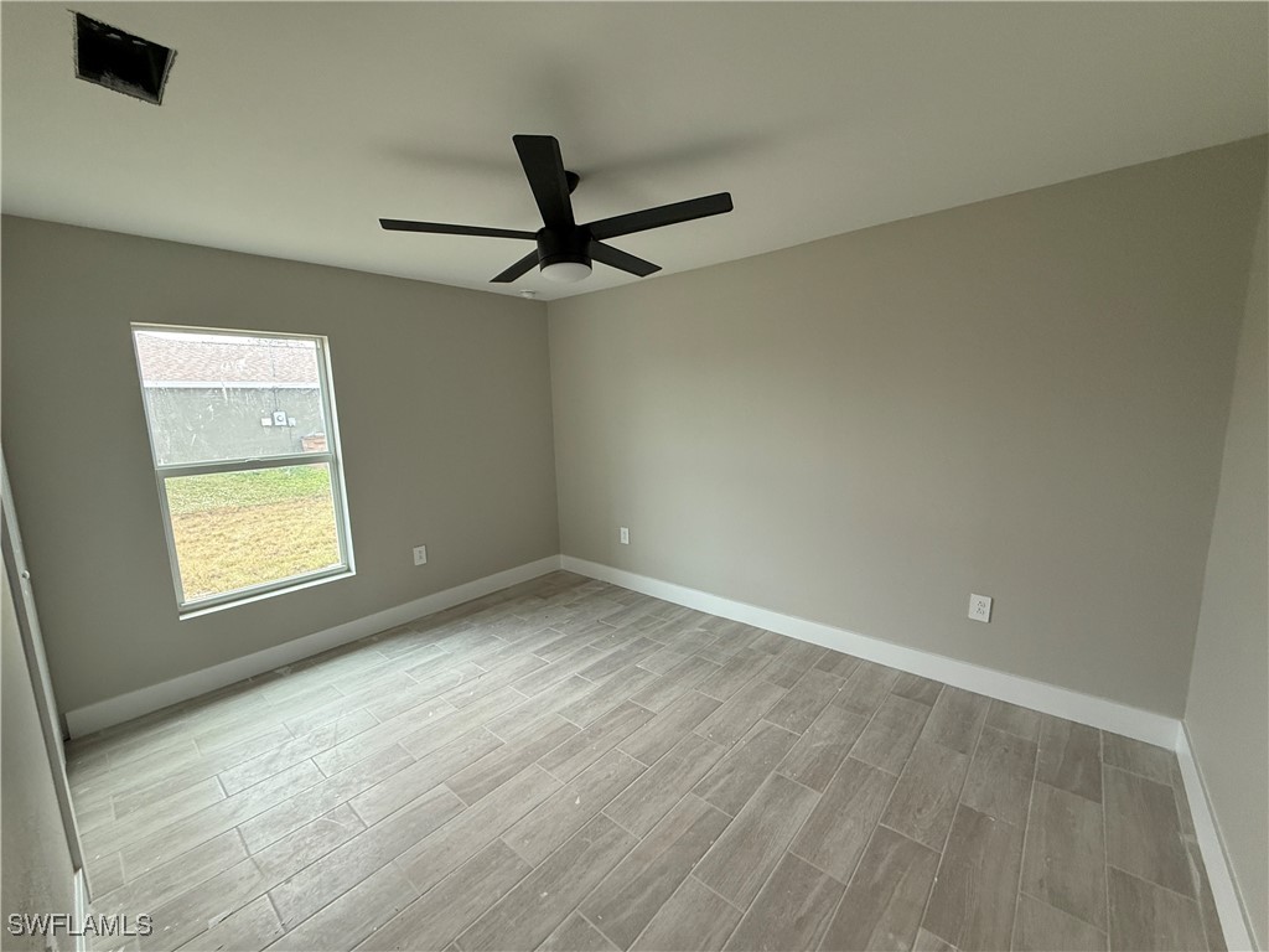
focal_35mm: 14
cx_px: 634
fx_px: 513
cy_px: 476
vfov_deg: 85.7
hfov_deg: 102.1
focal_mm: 2.22
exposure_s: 1/120
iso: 200
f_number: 2.2
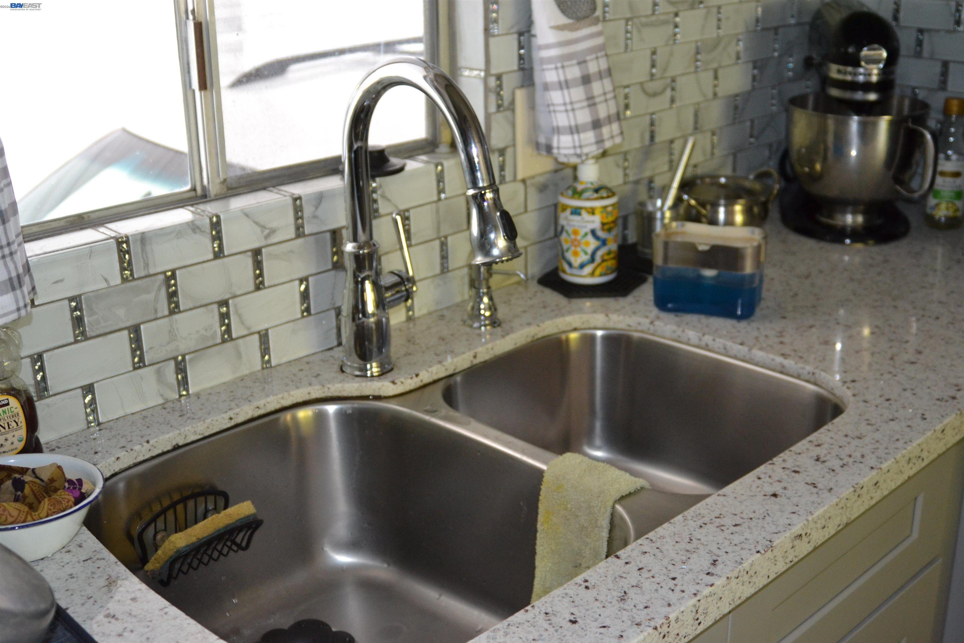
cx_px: 482
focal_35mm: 42
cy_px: 322
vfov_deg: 31.9
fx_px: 1125
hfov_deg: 46.4
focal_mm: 28
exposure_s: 1/60
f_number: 3.3
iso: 1000
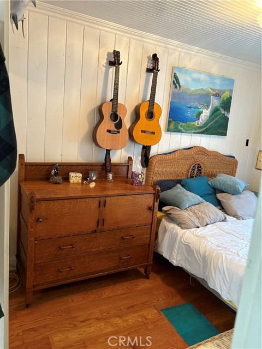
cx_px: 131
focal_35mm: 26
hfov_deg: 53.1
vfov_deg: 67.3
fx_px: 262
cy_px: 174
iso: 400
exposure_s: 1/40
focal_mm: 5.96
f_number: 1.6
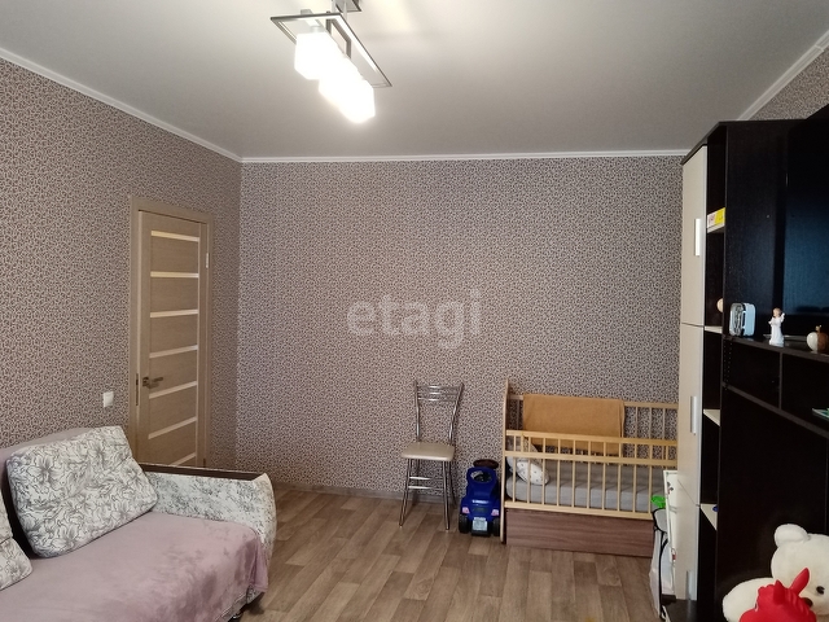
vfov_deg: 53.1
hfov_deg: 67.3
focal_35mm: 26
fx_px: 623
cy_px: 311
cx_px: 414
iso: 420
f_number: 1.8
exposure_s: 1/33.3
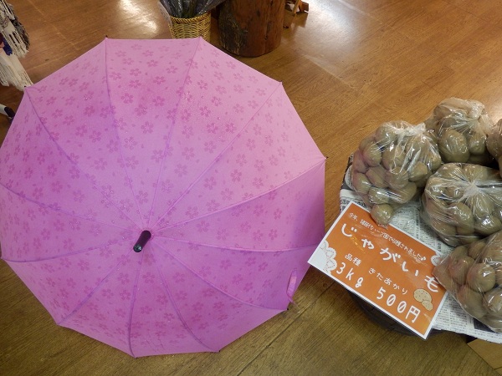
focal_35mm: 25
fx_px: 363
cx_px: 251
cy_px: 188
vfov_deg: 54.9
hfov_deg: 69.4
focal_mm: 4.5
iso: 250
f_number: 3
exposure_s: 1/30
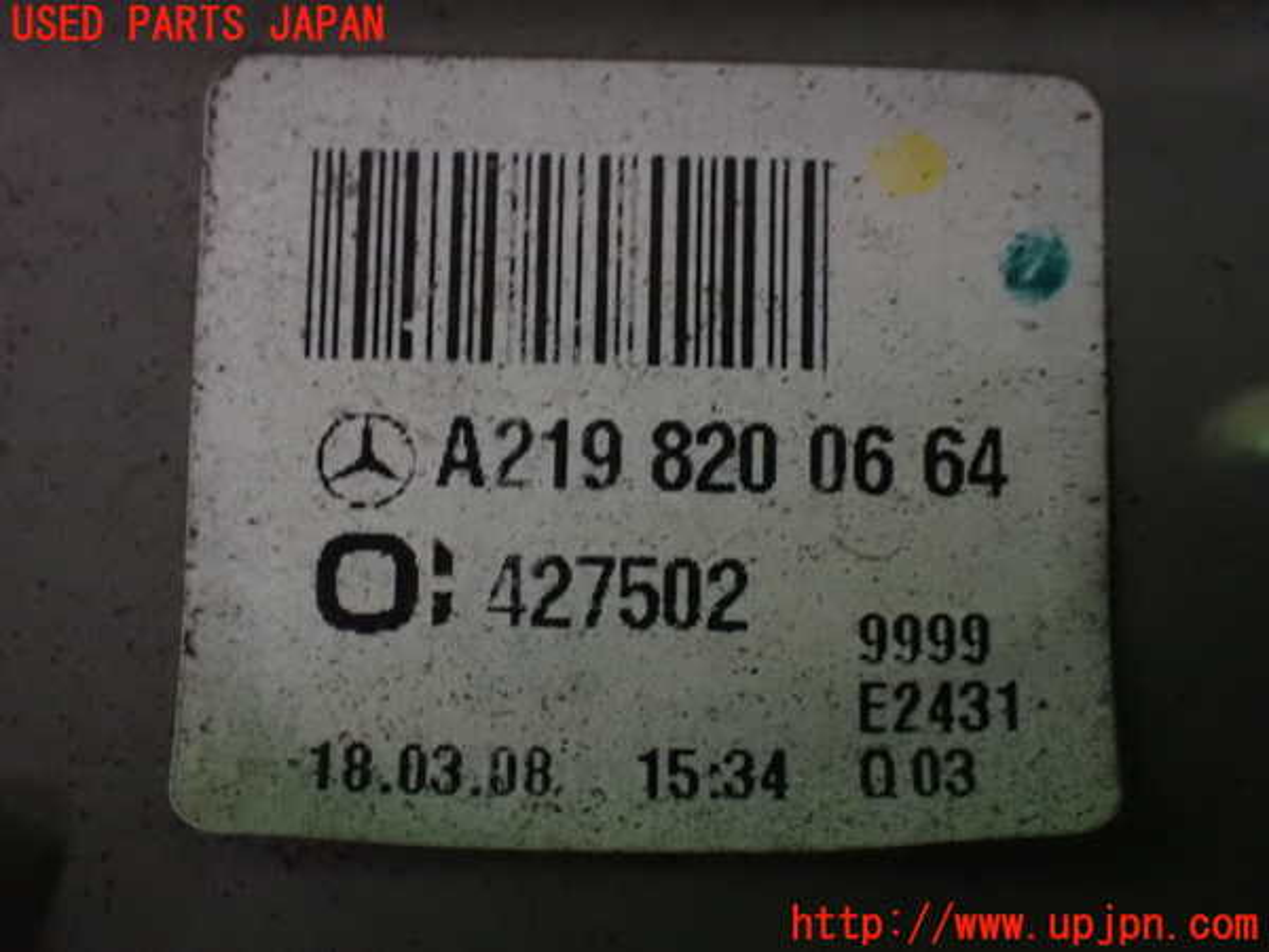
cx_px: 634
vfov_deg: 30.9
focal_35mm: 47
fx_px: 1723
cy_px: 476
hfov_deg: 40.4
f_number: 3.1
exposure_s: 1/20
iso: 1600
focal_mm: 8.4
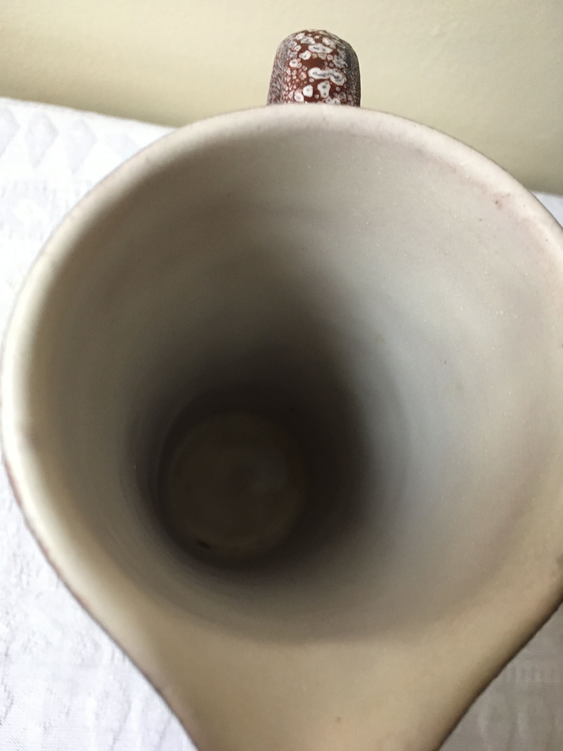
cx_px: 282
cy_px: 376
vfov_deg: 61.7
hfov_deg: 48.2
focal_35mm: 29
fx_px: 629
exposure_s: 1/33
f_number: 2.2
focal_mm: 4.15
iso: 200
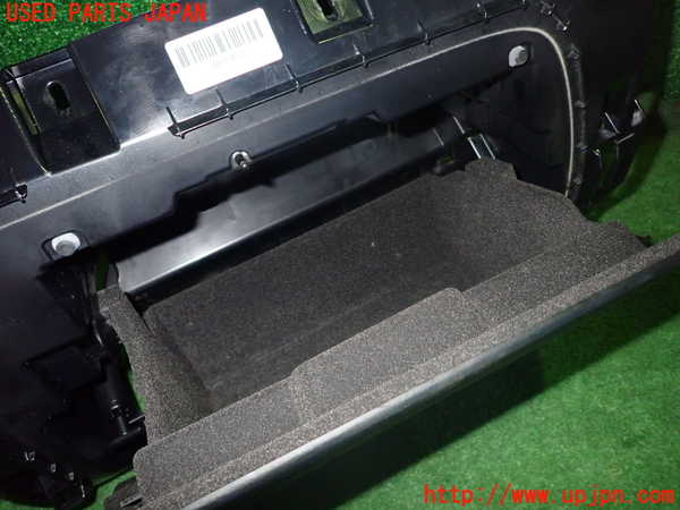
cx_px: 340
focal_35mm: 25
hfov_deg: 69.4
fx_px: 491
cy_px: 255
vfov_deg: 54.9
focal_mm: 4.5
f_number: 5.6
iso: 640
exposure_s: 1/30
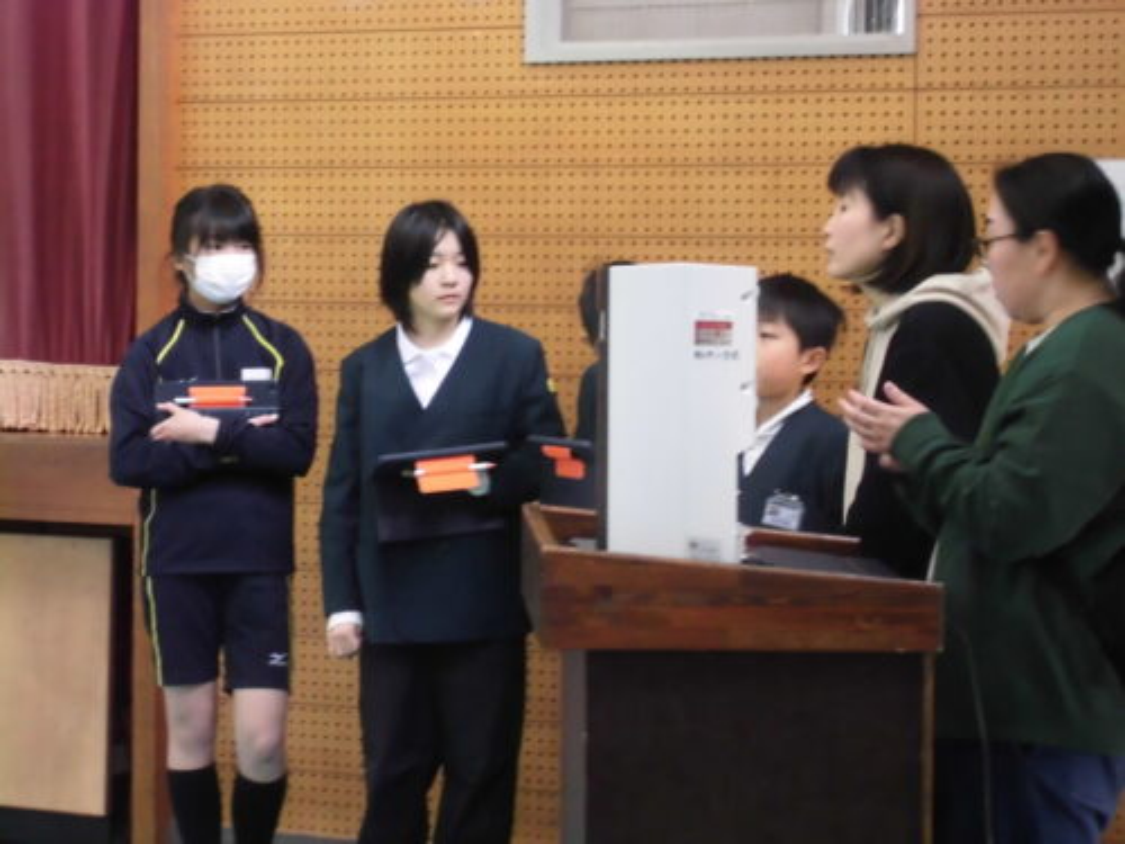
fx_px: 3185
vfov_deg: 15.1
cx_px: 562
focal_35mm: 98
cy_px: 422
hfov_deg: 20.0
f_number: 5.5
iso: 400
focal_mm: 17.6
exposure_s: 1/25
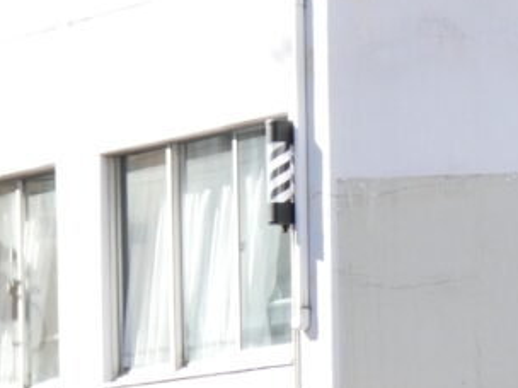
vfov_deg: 3.8
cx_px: 571
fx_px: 5806
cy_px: 630
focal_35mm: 388
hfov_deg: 5.1
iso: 80
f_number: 5.1
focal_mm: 20.6
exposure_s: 1/100
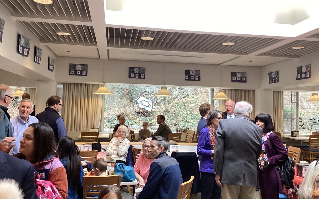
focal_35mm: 33
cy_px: 90
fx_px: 287
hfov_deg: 58.2
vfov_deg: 38.3
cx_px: 160
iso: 100
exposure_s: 1/60
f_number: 2.4
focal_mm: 3.3
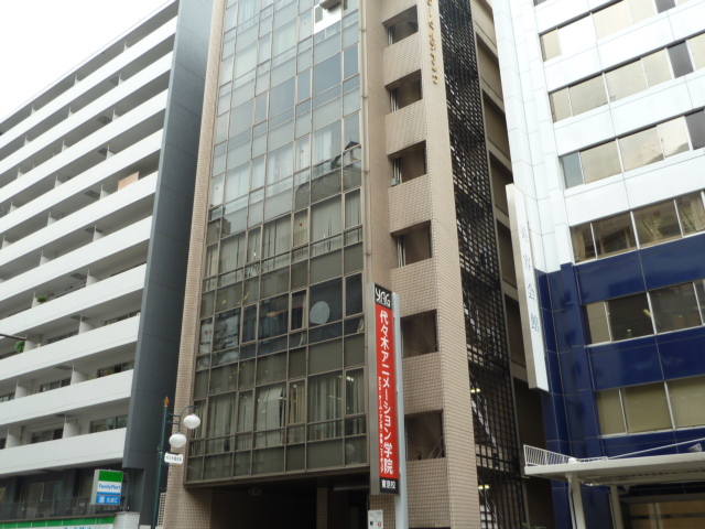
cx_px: 352
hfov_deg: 56.8
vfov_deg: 44.2
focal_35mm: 32
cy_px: 264
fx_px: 652
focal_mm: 5.3
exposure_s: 1/80
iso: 80
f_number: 3.5
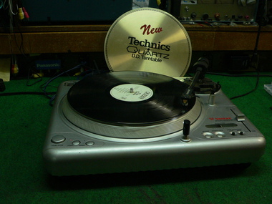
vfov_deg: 37.7
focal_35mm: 38
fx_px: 299
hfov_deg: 49.0
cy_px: 102
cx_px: 136
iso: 200
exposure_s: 1/50
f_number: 2.8
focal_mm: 6.4
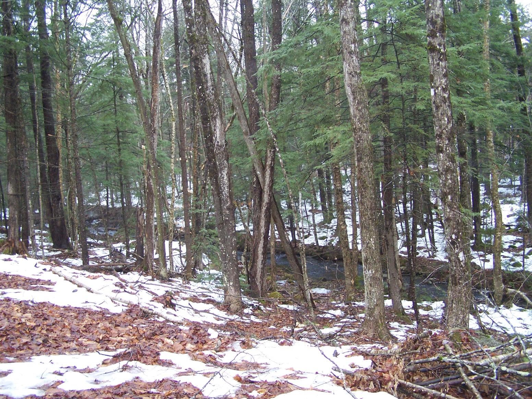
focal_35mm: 38
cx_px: 266
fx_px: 584
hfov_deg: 49.0
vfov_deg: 37.7
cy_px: 200
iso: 140
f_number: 2.8
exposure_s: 1/90
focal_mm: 6.3
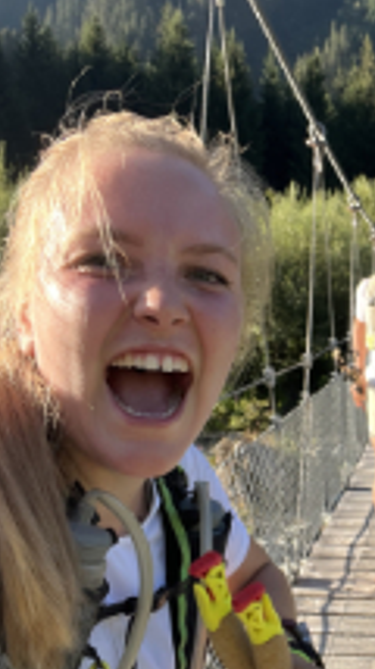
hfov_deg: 25.3
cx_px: 430
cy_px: 402
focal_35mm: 43
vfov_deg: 47.1
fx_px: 762
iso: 25
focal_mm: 2.7
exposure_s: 1/192
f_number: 2.2
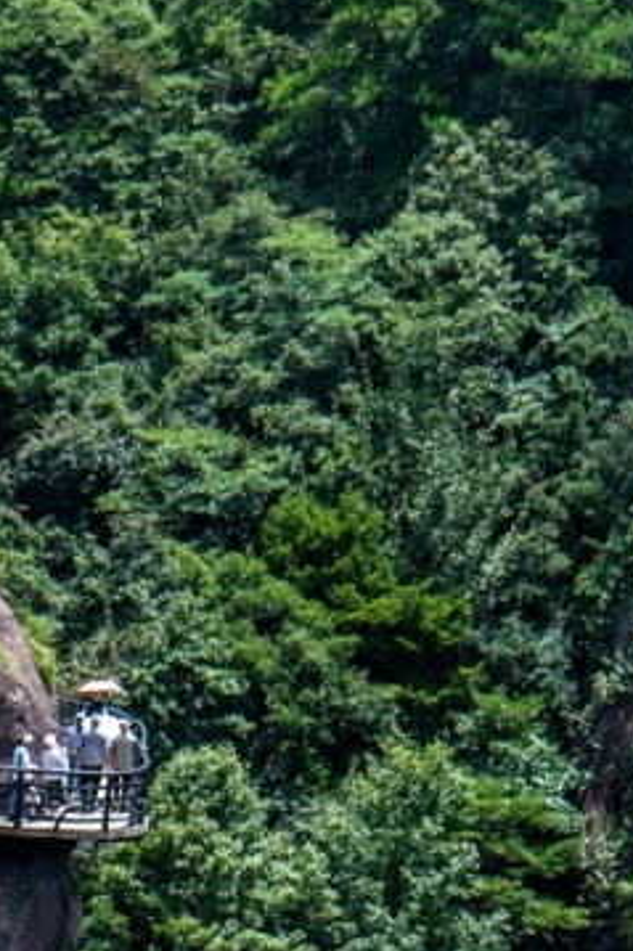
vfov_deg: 7.8
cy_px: 1546
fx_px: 6837
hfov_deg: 5.2
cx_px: -463
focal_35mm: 259
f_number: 14
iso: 125
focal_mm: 62
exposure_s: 1/100
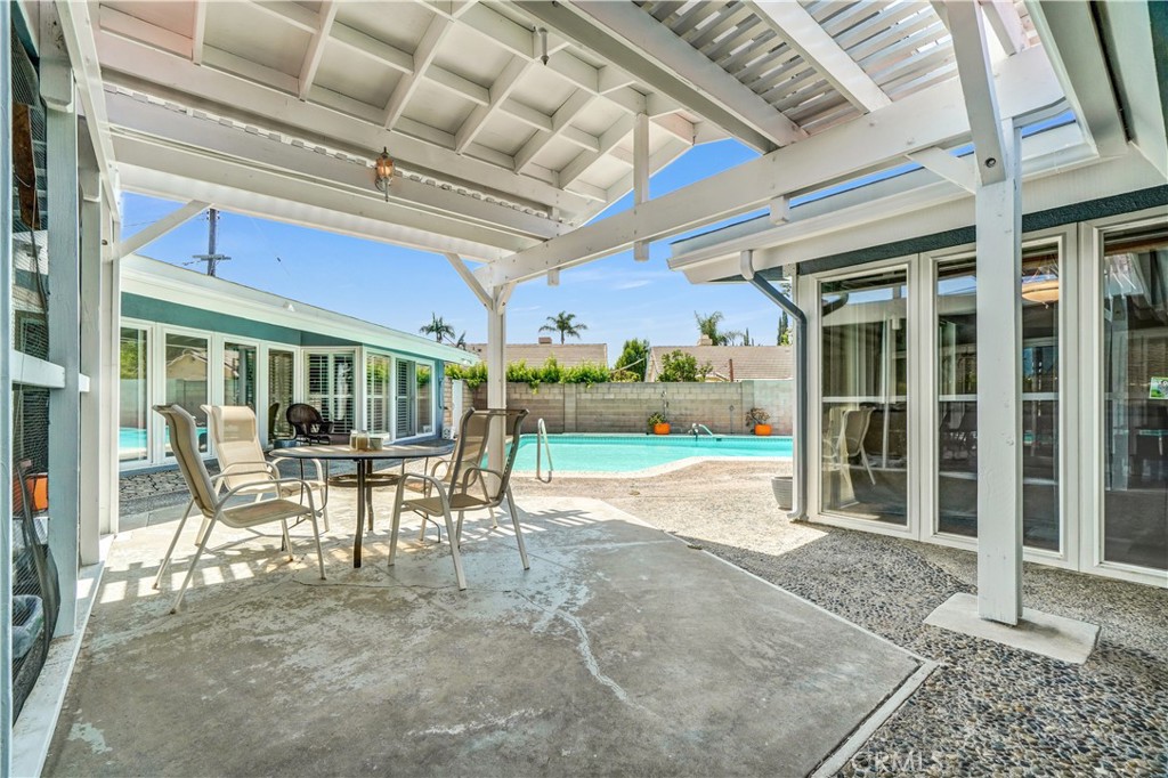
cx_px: 584
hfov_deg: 100.4
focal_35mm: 15
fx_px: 486
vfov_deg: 77.3
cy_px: 389
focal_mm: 10
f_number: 11
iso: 100
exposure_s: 1/50
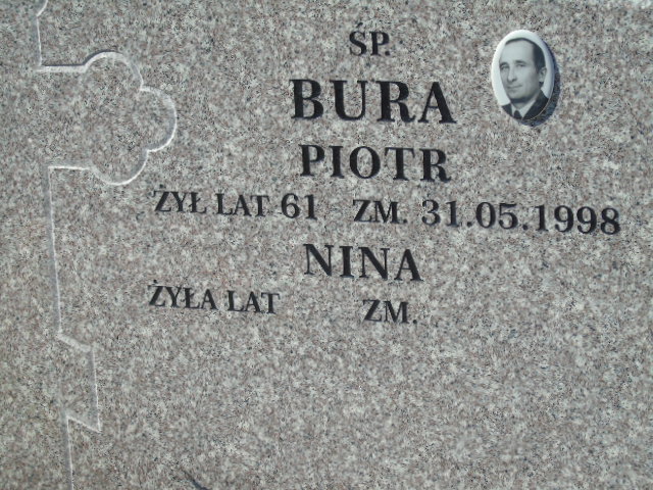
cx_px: 326
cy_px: 245
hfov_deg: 18.2
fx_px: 2037
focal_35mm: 108
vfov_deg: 13.7
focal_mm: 19
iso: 80
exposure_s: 1/500
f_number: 4.4
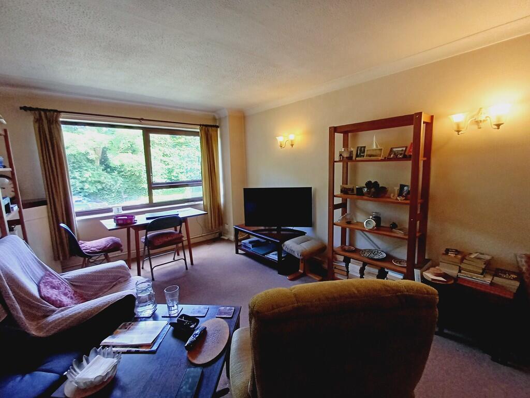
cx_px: 265
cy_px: 199
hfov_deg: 94.5
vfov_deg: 78.1
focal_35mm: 16
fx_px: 245
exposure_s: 1/50
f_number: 2.2
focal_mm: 1.64
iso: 100
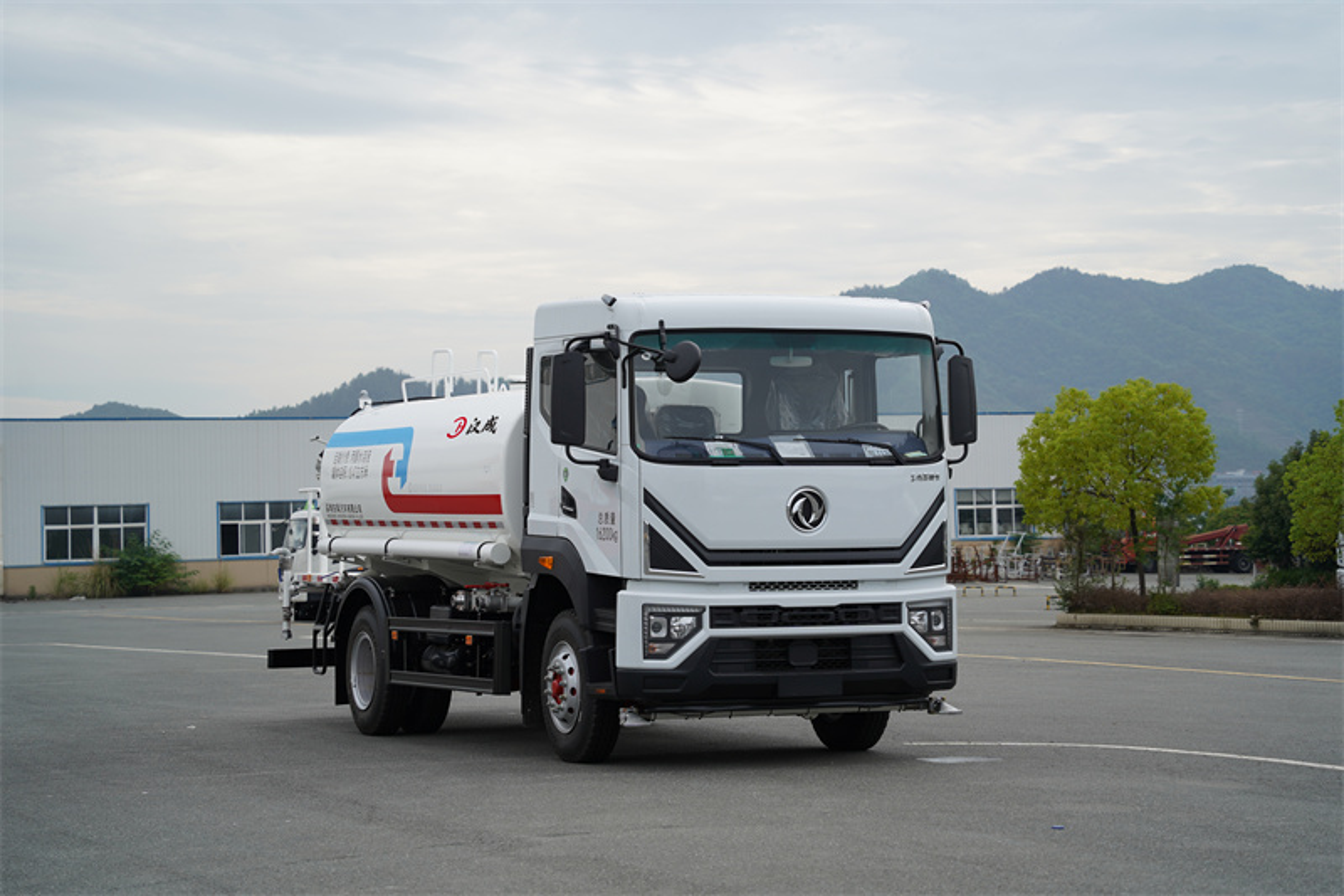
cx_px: 672
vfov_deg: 18.7
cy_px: 448
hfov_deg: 27.7
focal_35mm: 73
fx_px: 2725
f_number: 4
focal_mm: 73
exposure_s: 1/800
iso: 125
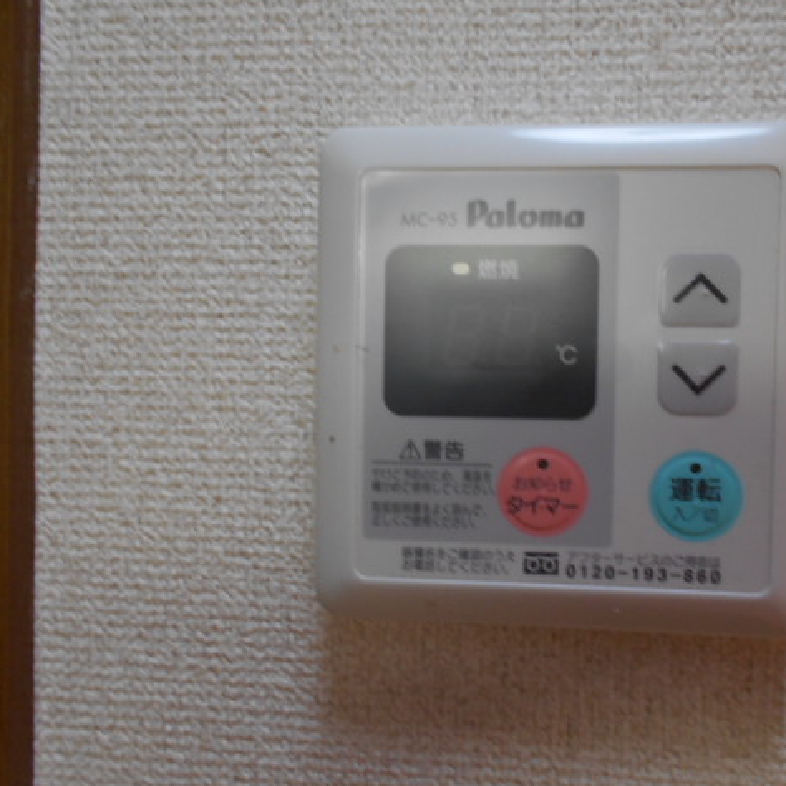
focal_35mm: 31
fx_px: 796
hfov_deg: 52.0
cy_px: 391
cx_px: 486
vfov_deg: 52.5
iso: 200
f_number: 3.2
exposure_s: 1/30
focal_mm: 4.6
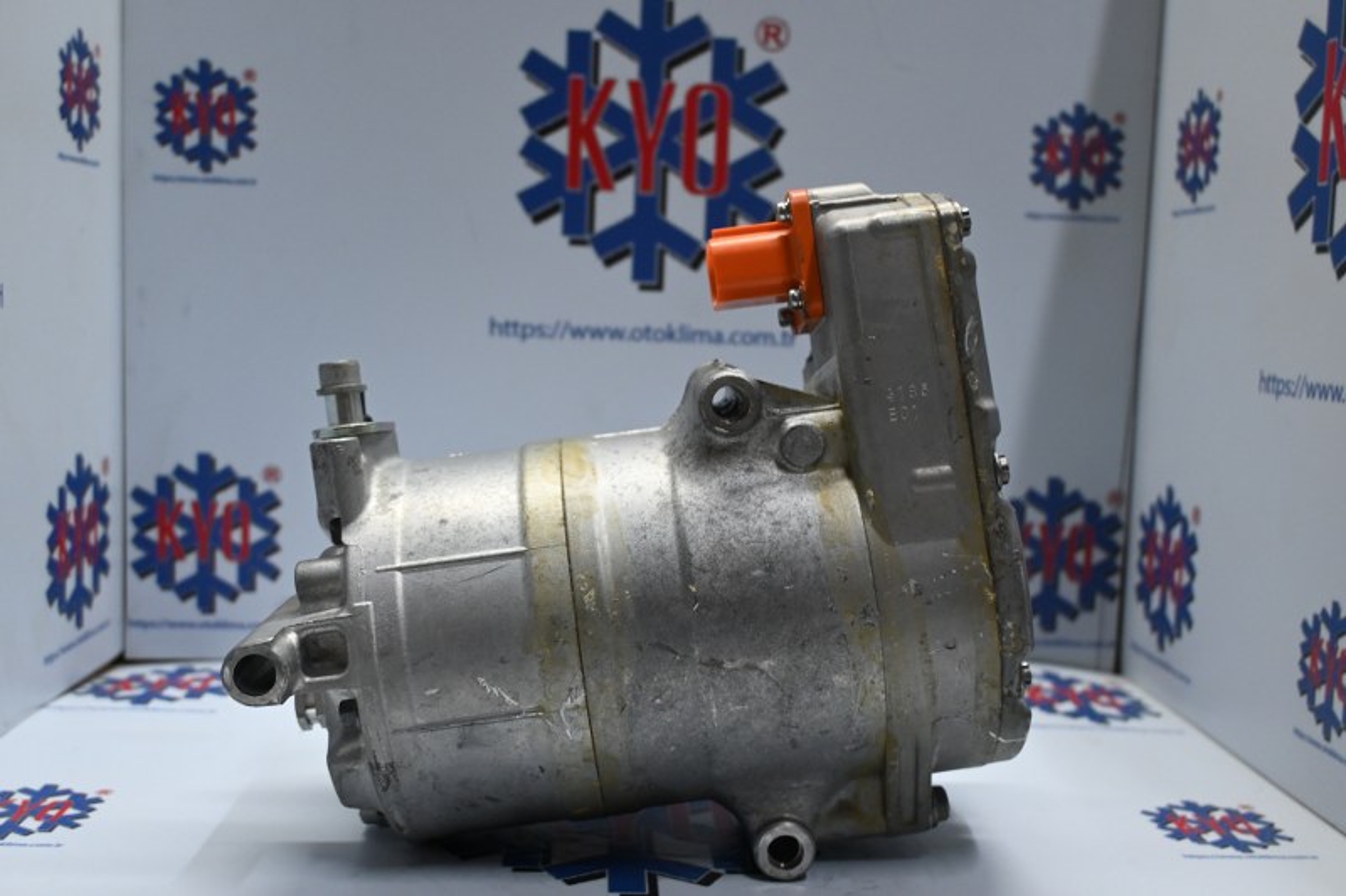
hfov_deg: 52.2
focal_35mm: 37
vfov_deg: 36.2
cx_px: 673
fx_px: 1374
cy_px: 448
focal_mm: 24.5
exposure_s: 1/125
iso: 1100
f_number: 4.2
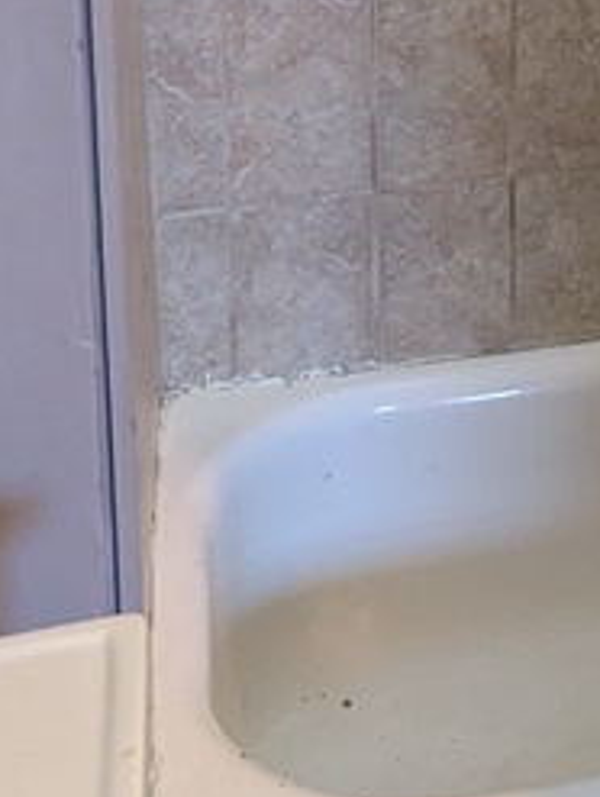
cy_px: -207
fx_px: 1614
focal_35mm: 70
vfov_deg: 24.6
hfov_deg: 19.1
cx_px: 834
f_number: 2.2
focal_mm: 2.35
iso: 430
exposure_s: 1/24
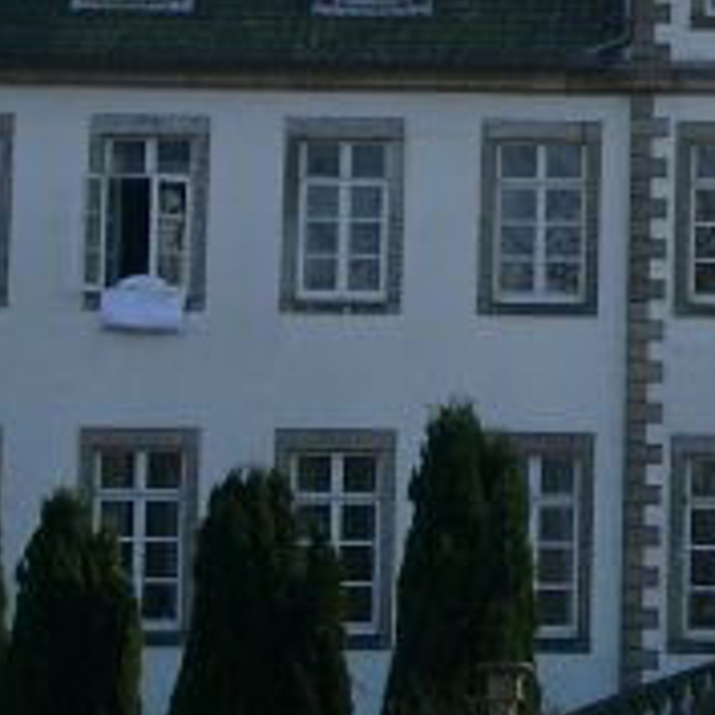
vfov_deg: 7.6
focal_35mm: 228
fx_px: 5328
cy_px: 0
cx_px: 953
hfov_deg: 7.6
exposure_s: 1/327
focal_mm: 11.76
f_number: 4
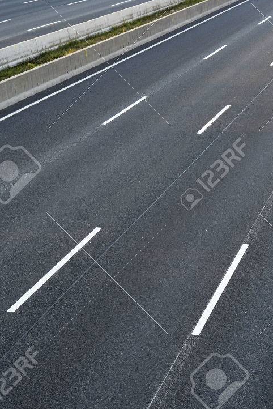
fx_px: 1023
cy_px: 274
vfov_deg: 22.5
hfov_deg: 15.2
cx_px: 196
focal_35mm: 90
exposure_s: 1/60
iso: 160
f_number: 8
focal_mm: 50
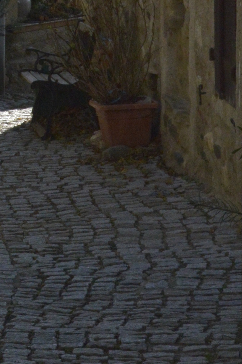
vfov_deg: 6.9
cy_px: -238
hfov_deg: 4.6
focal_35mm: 293
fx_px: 2958
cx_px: -144
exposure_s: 1/800
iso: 1600
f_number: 14
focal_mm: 52
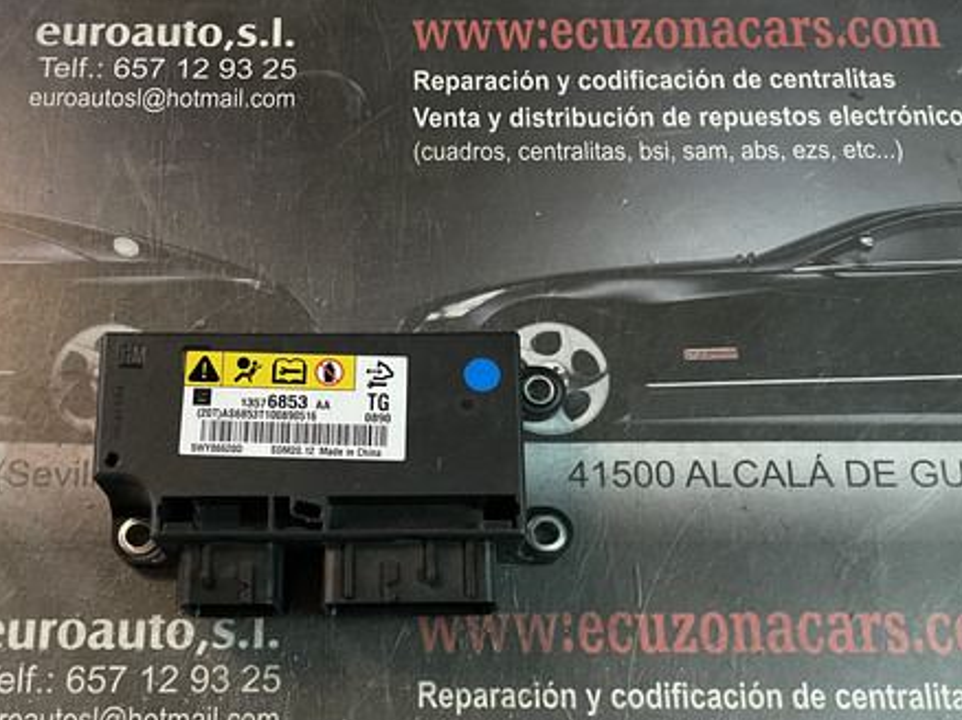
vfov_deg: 37.1
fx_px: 1055
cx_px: 378
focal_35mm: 38
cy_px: 509
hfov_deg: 48.7
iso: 500
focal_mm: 5.1
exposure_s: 1/25
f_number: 1.6
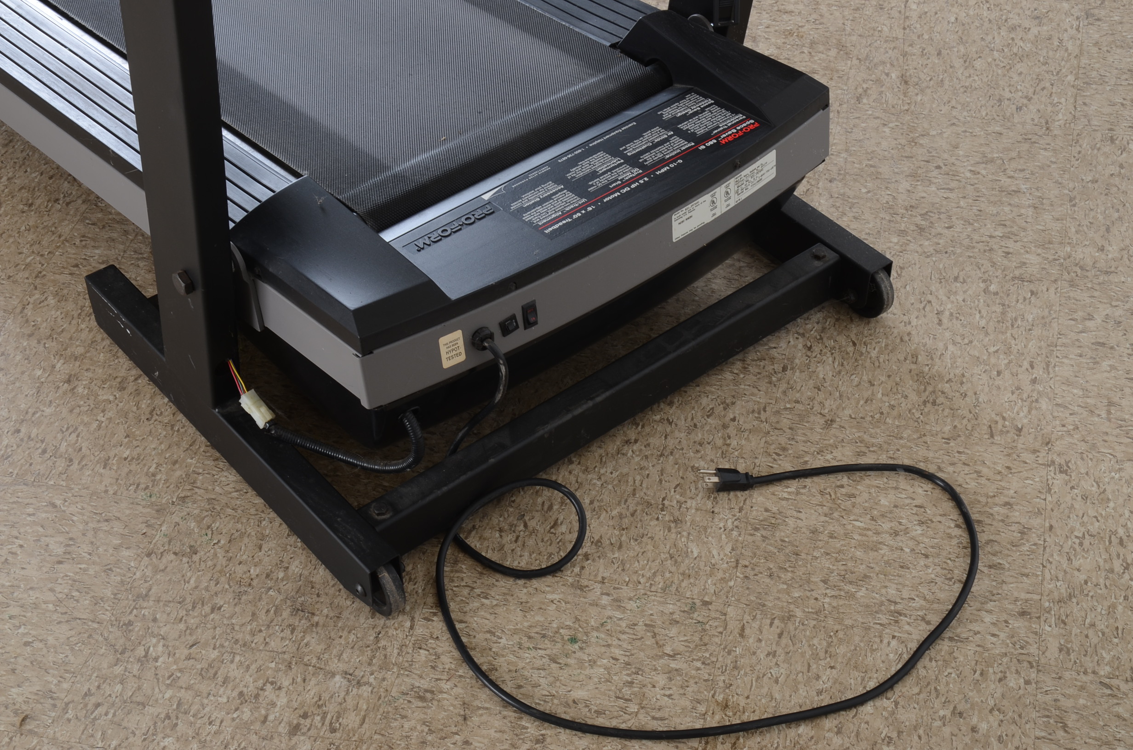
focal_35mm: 57
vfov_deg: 23.7
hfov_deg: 35.1
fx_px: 1790
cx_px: 566
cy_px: 375
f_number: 13
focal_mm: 38
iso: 125
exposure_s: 1/125
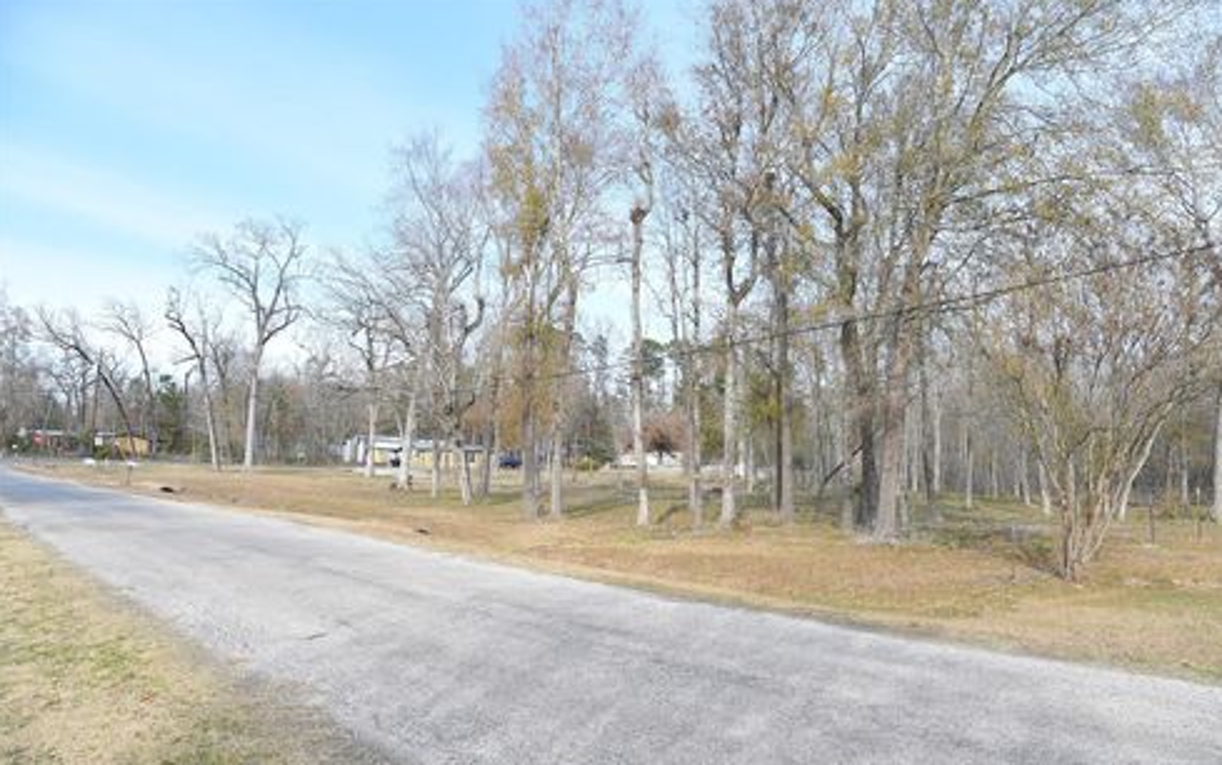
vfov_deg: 49.3
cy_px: 401
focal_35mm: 25
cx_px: 617
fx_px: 833
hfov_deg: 72.5
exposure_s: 1/200
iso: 200
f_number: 5.6
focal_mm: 24
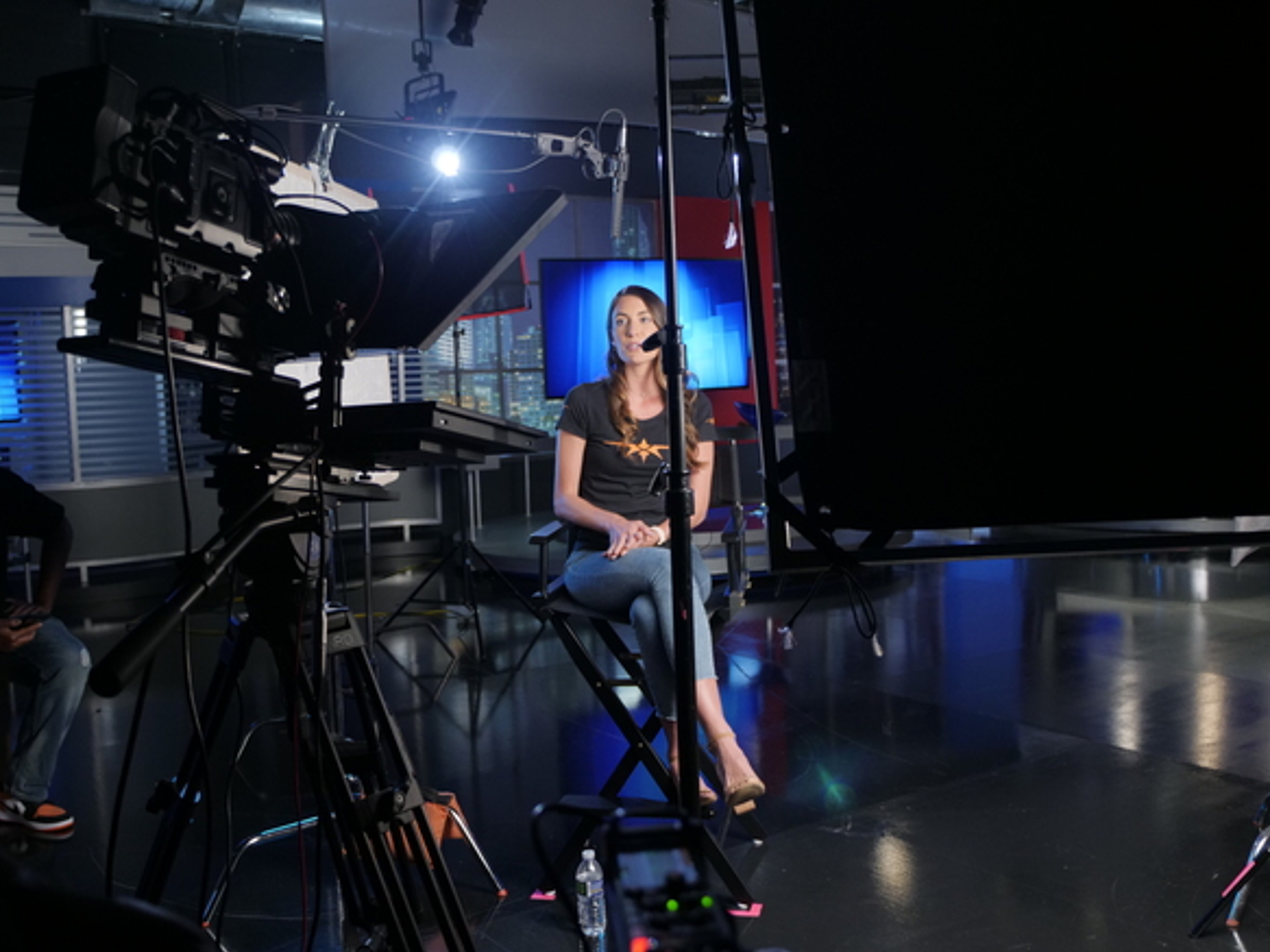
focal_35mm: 35
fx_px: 1284
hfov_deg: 52.6
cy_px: 473
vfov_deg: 40.7
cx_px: 651
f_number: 2.8
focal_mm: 17
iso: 400
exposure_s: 1/40
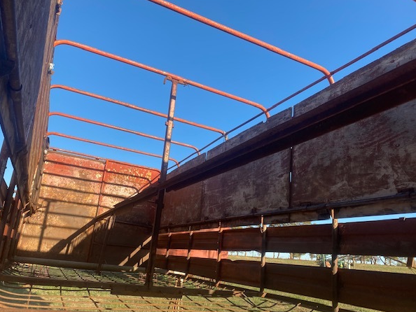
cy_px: 163
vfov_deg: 49.8
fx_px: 337
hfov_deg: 63.4
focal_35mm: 28
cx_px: 206
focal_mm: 4.25
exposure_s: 1/1008
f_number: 1.8
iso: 32
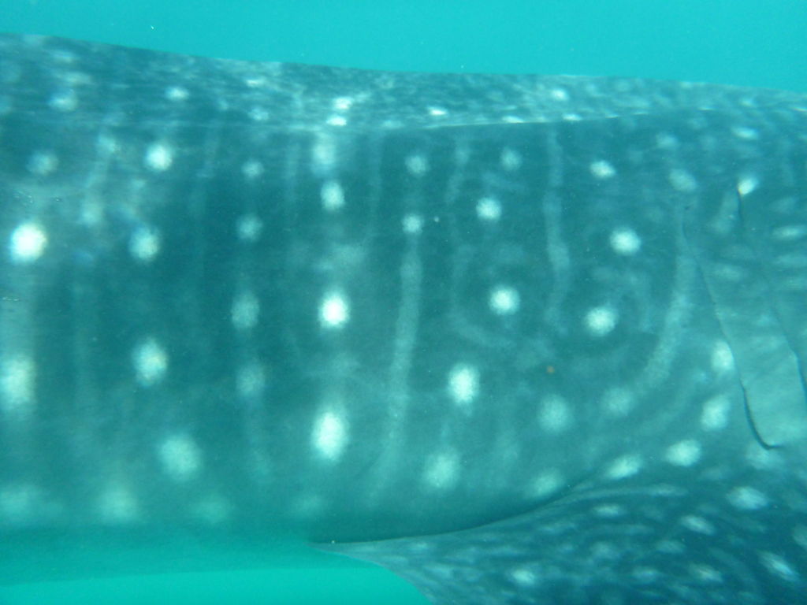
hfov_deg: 63.4
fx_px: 653
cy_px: 302
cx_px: 404
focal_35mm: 28
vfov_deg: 49.7
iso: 400
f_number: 3.3
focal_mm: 4.9
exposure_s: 1/500
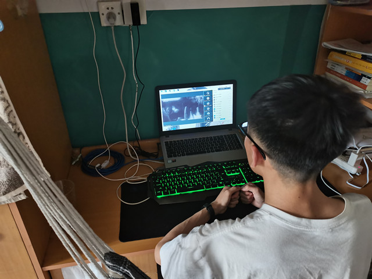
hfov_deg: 67.3
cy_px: 140
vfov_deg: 53.1
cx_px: 186
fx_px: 279
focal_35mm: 26
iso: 800
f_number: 1.8
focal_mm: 5.58
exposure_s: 1/33.3
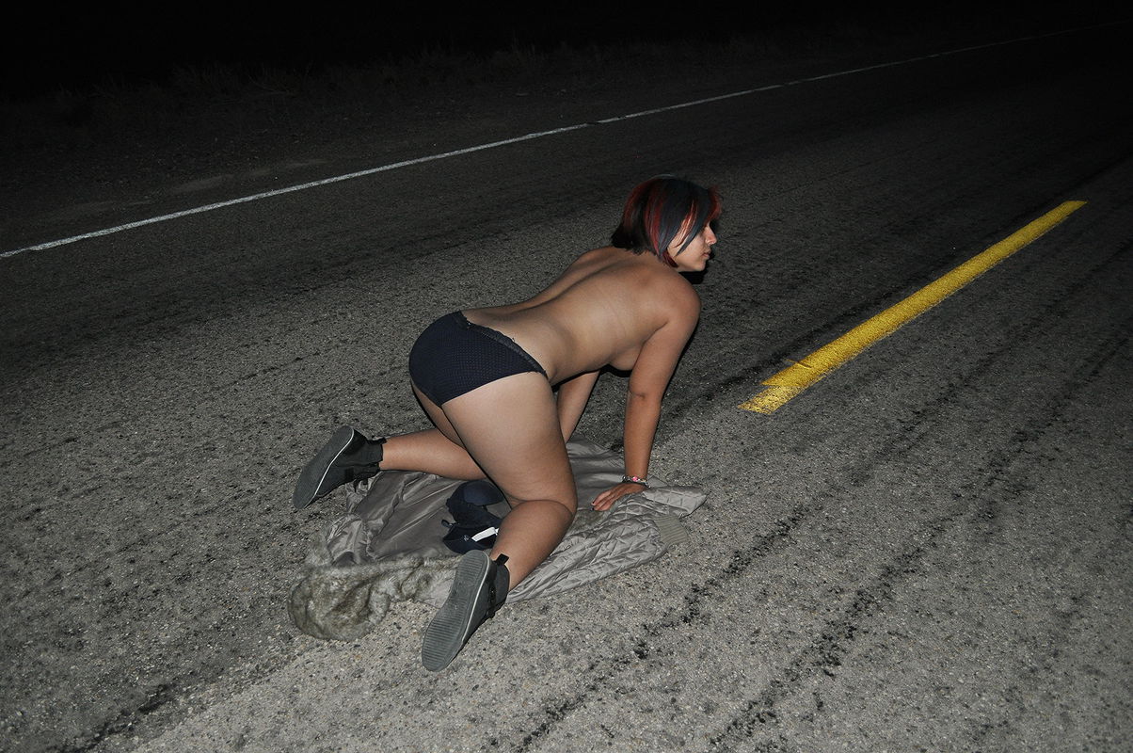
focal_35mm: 30
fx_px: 943
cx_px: 566
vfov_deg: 43.5
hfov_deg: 62.0
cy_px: 376
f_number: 3.8
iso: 800
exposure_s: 1/60
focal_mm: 20
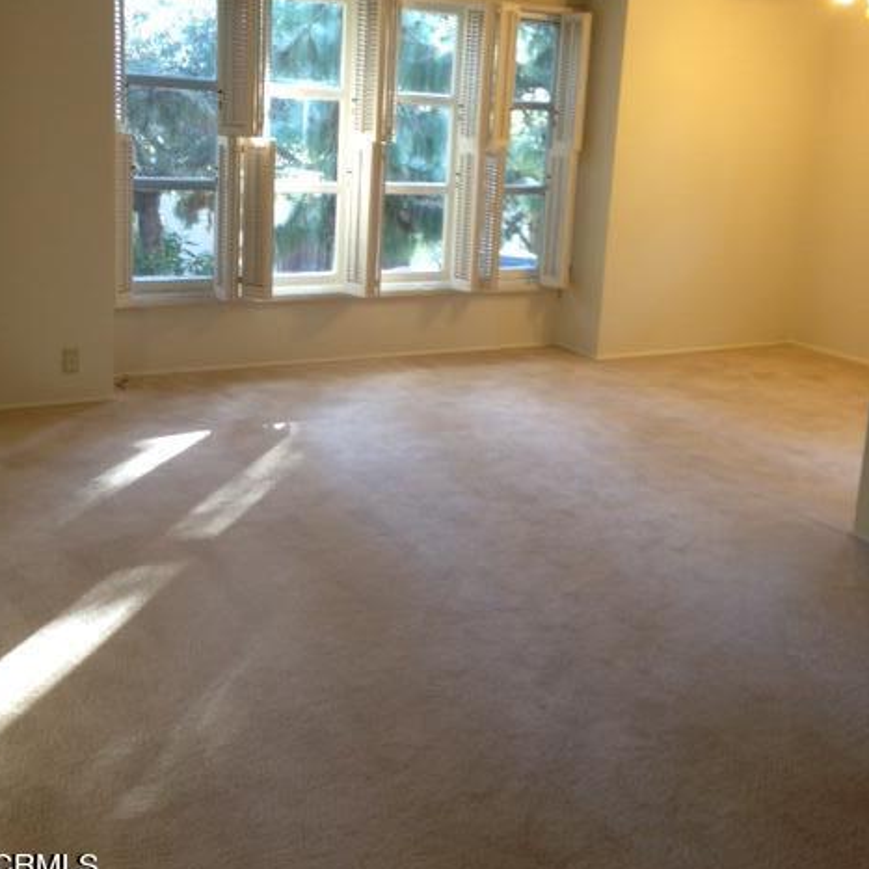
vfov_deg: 41.5
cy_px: 313
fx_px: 1136
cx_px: 426
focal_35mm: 40
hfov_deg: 41.9
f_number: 2.4
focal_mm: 4.12
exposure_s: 1/20
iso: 80
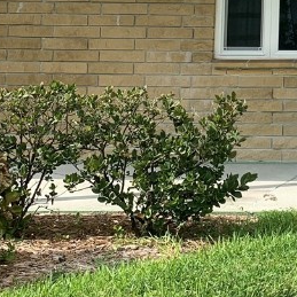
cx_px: 444
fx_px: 883
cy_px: -34
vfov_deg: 18.3
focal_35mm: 91
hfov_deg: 17.2
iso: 25
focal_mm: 4.25
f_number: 1.8
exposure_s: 1/1610
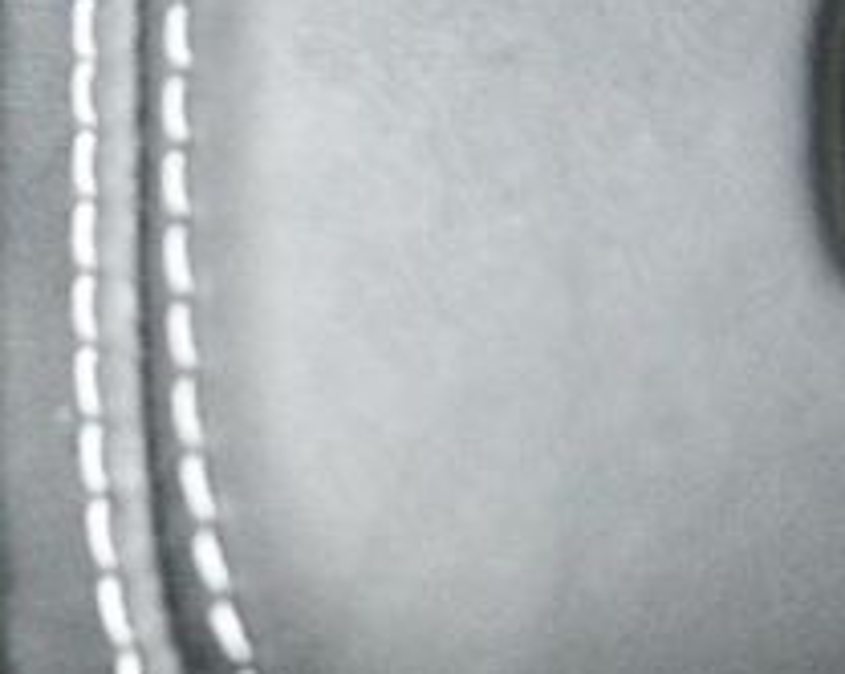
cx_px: -292
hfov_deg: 8.5
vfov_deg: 6.9
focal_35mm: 225
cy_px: 459
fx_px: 5622
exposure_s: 1/25
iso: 12800
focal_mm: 52
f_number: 5.6
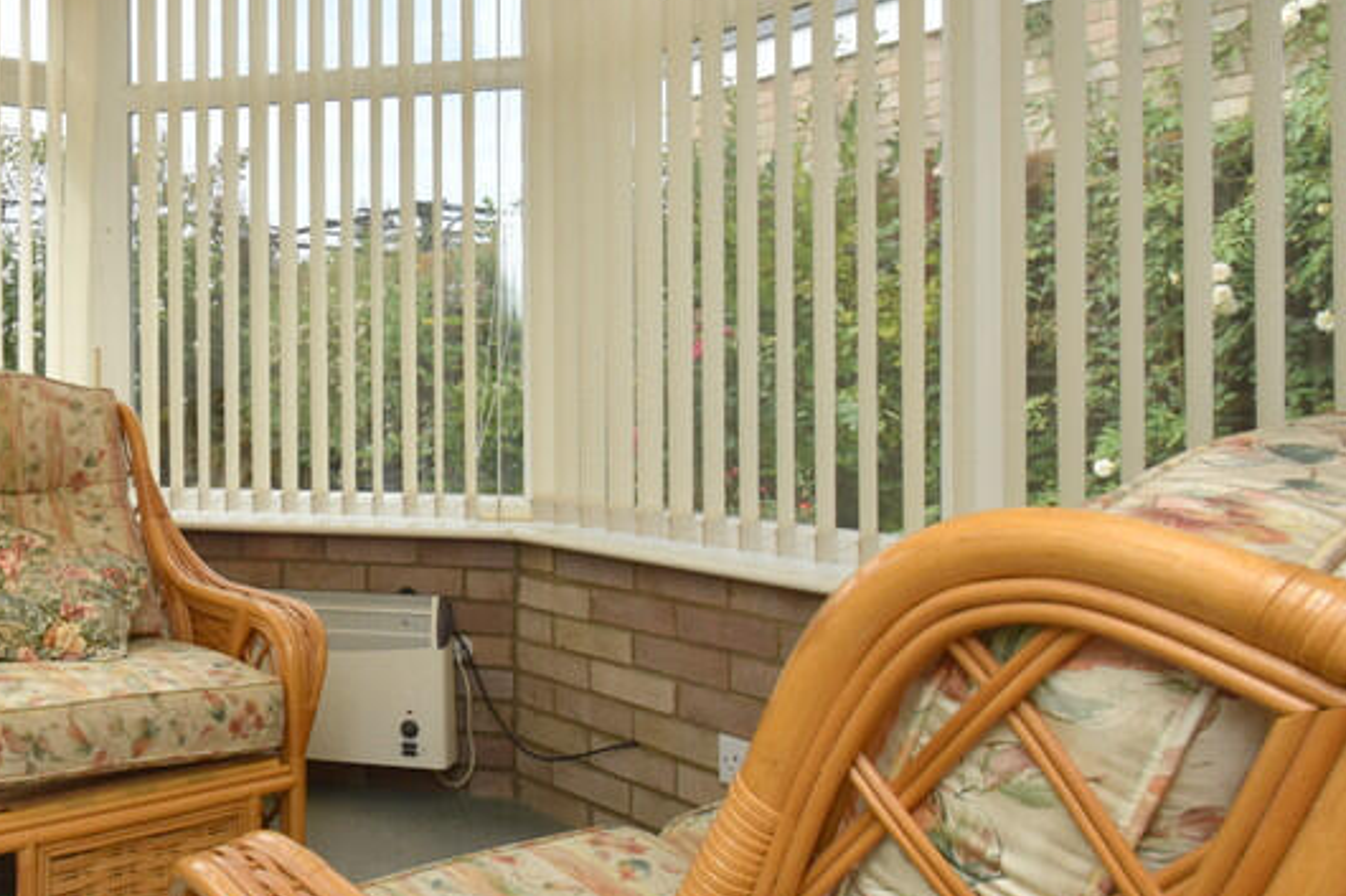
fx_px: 1084
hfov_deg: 59.2
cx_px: 290
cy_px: 319
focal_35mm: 29
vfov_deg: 44.4
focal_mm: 10
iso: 250
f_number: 10
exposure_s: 1/200
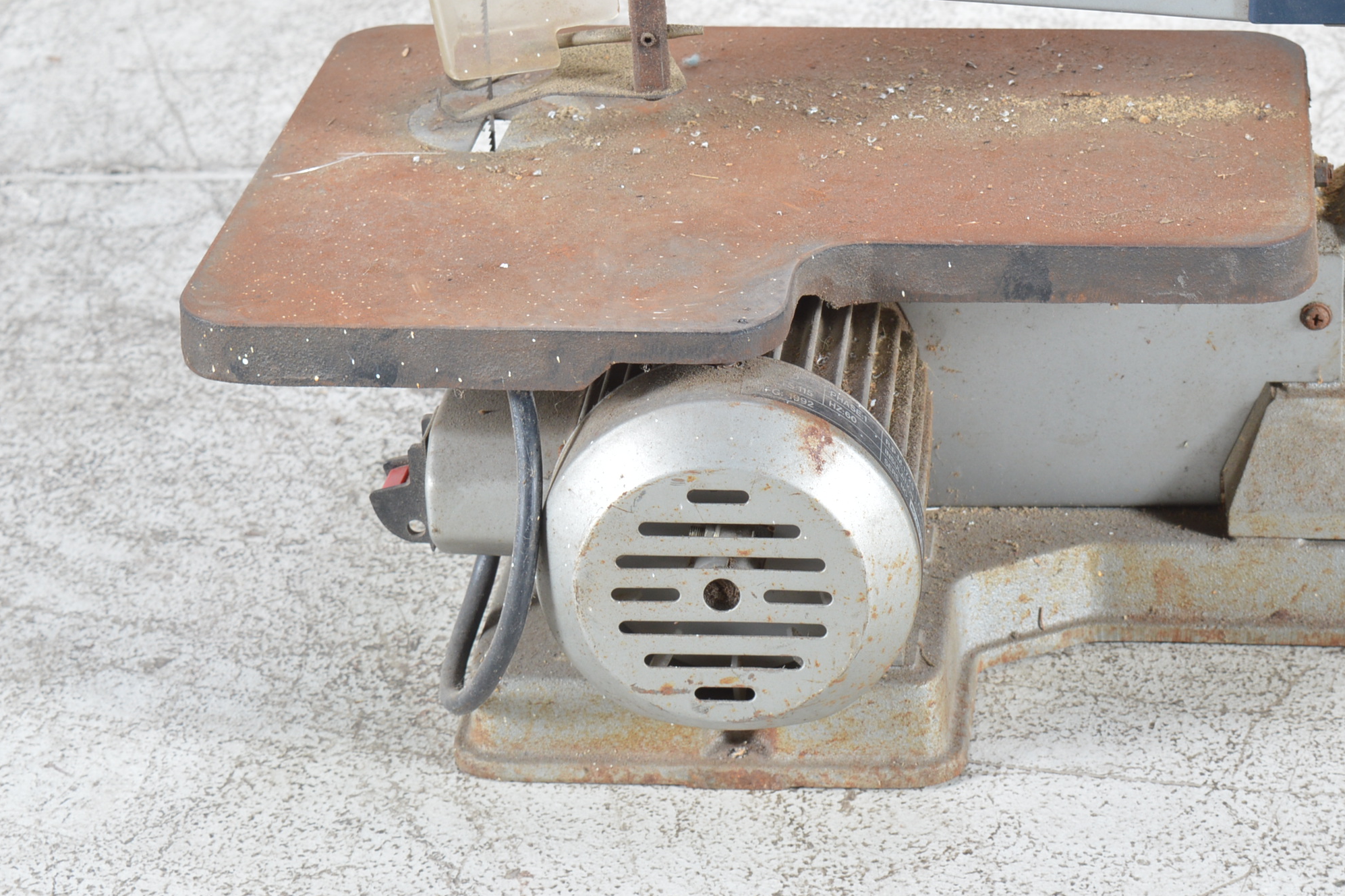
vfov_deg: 13.4
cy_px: 235
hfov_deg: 19.9
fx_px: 3801
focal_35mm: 102
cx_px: 989
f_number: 9
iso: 200
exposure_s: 1/100
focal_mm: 45
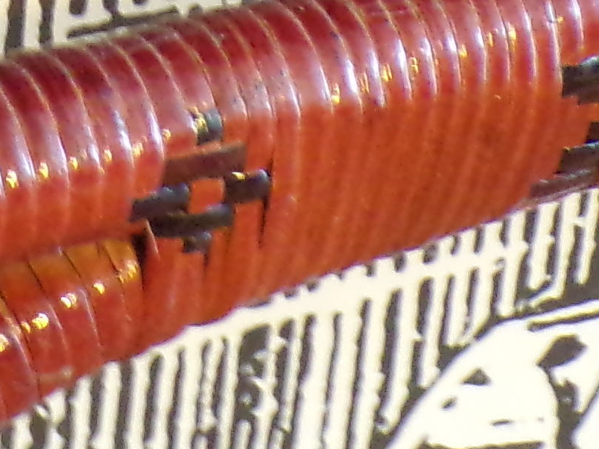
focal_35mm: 212
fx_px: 3668
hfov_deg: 9.2
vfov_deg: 6.8
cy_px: -457
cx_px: -62
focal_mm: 6.6
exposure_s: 1/6
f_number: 3.3
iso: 400
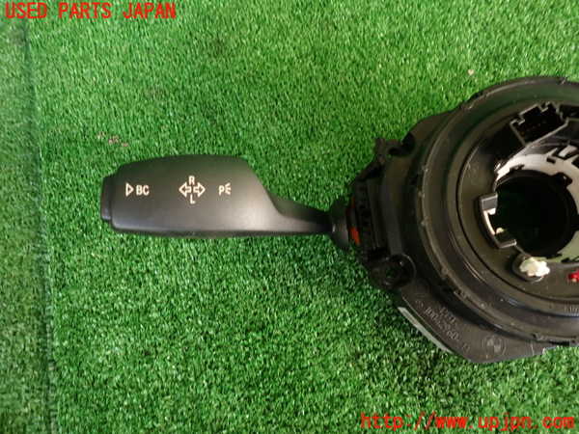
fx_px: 418
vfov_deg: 54.9
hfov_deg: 69.4
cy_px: 217
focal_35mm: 25
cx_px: 290
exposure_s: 1/60
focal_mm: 4.5
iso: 125
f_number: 2
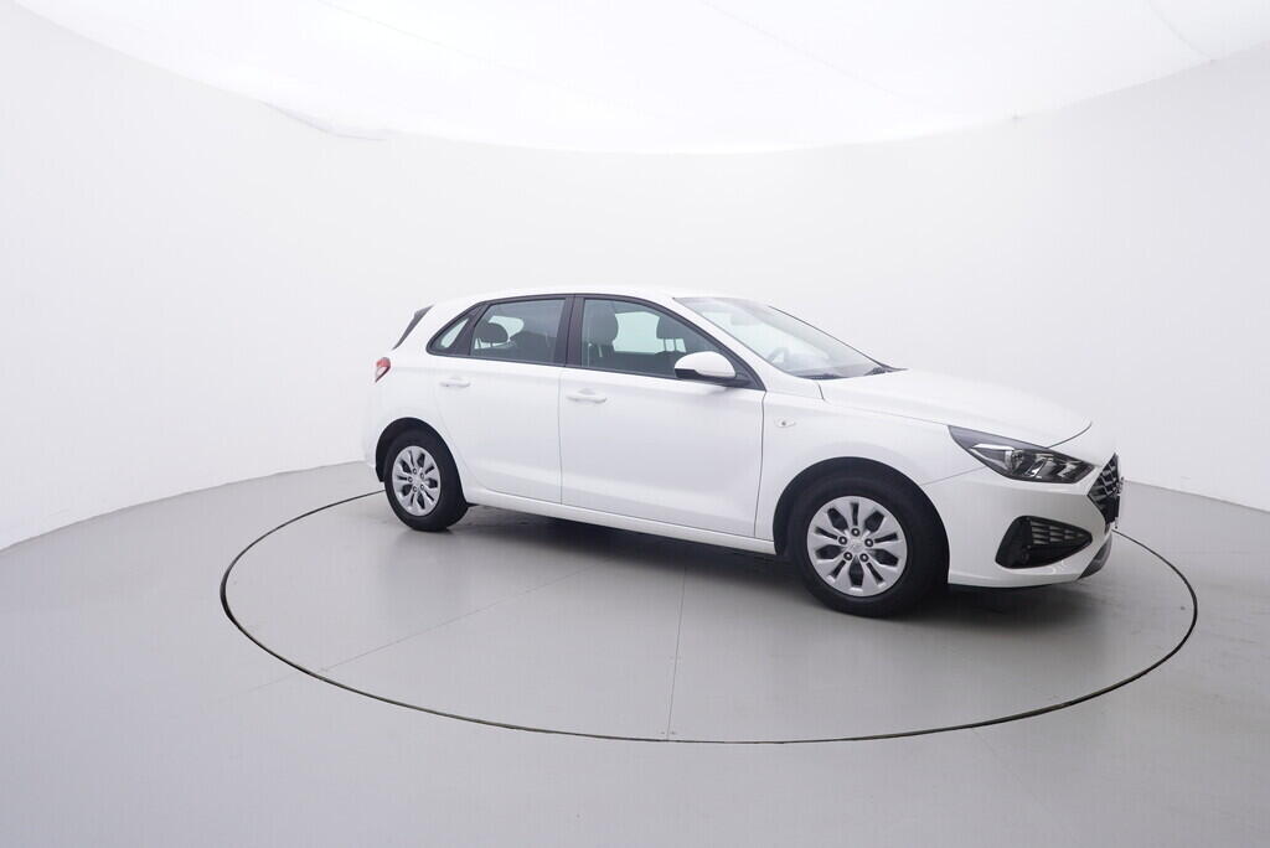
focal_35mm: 22
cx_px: 635
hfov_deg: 77.3
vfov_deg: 56.2
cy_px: 424
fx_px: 794
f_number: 5
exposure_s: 1/80
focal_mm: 15
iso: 200
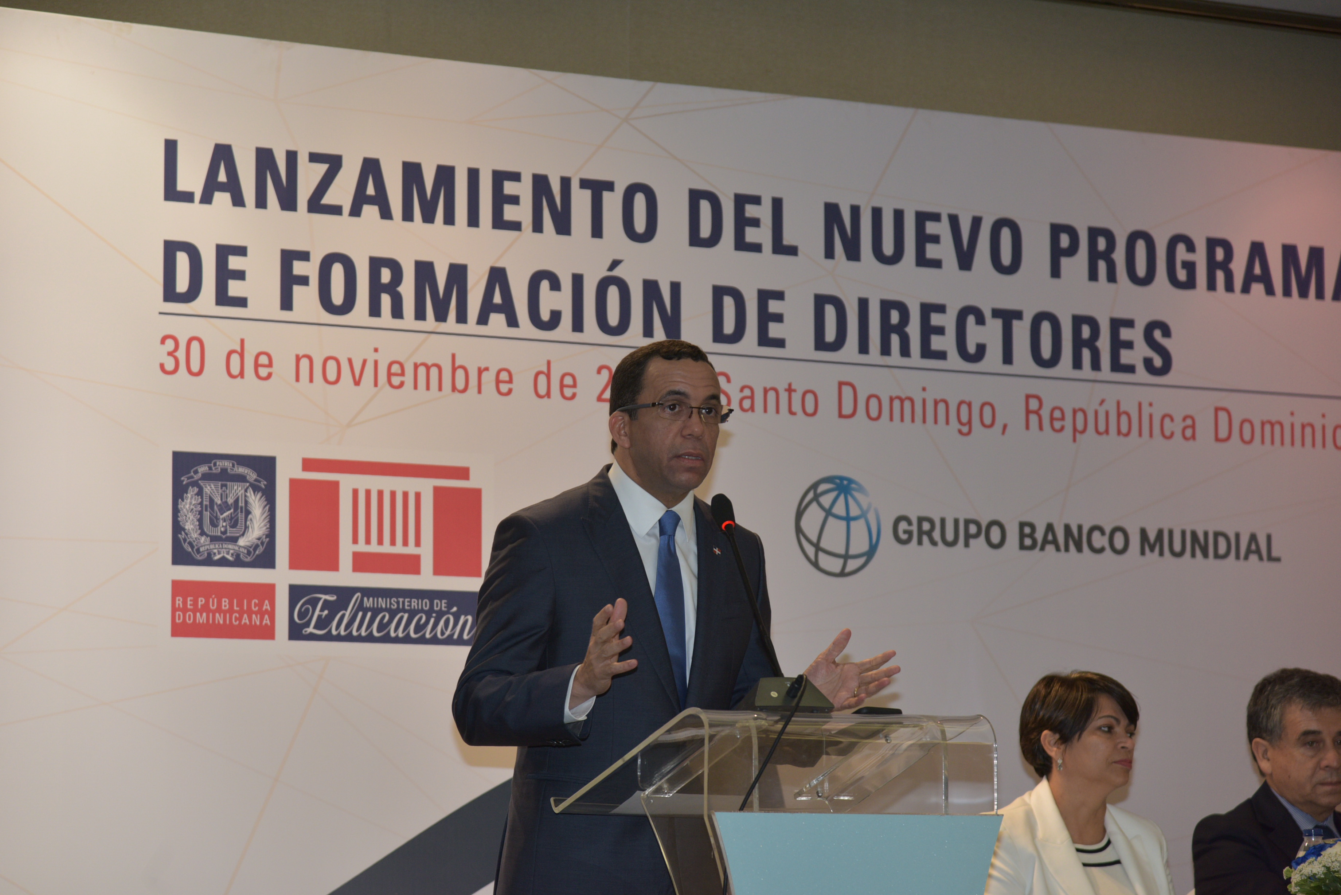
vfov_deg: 11.4
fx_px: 4471
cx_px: 670
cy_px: 448
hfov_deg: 17.1
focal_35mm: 120
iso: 1000
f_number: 4.5
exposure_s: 1/125
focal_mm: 120
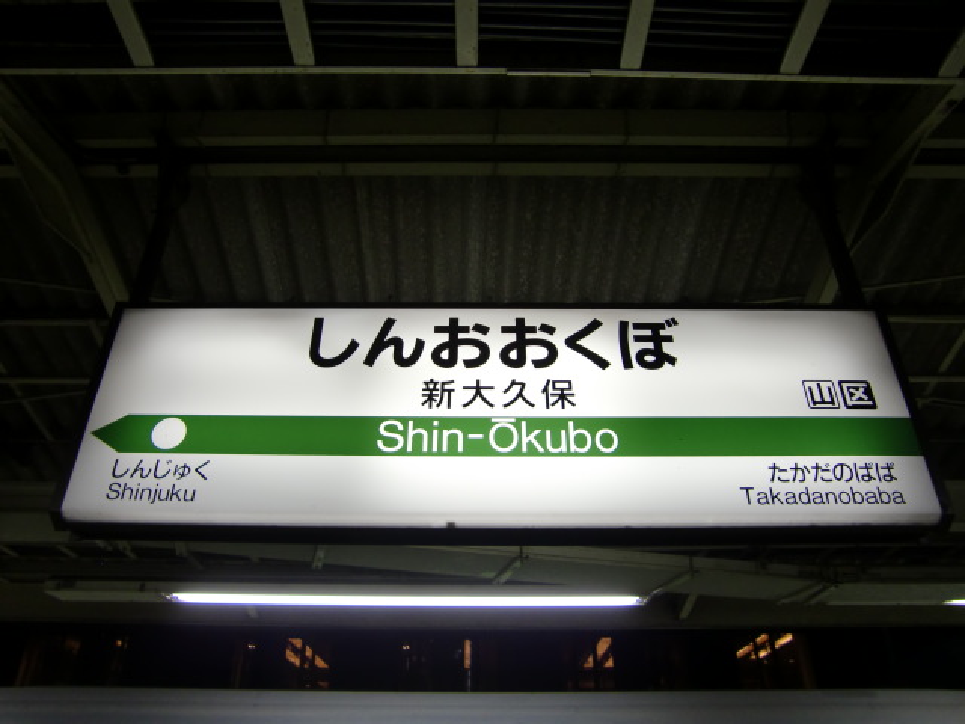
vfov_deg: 49.7
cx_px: 482
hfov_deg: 63.4
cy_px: 362
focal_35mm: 28
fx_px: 781
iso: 80
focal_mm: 4.9
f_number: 2.6
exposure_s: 1/60
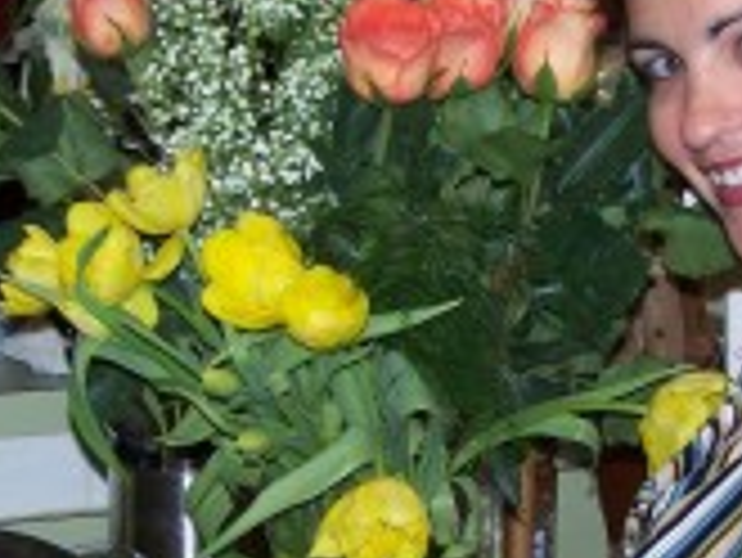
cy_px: 259
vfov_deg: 10.7
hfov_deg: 14.1
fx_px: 2982
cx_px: 567
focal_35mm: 139
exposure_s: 1/60
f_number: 3
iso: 140
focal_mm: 8.5
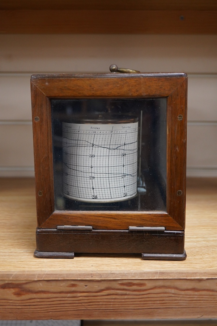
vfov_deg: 43.6
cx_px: 108
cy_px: 163
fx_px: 407
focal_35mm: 45
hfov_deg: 29.9
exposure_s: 1/125
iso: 1250
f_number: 3.5
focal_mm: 30
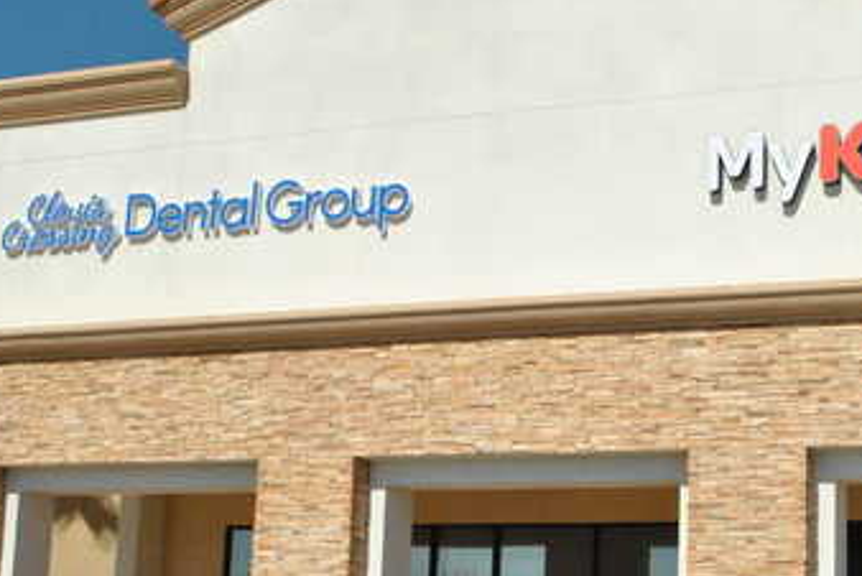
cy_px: 354
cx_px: 669
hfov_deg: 29.9
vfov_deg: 20.6
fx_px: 1582
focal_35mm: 66
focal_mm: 24
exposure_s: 1/800
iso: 800
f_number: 14
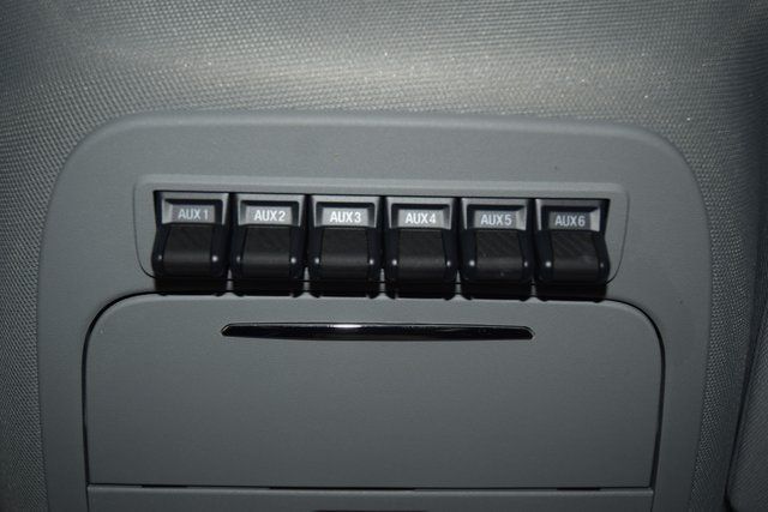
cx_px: 384
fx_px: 992
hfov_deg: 42.3
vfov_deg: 29.0
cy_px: 256
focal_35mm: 46
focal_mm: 31
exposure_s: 1/40
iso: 320
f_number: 4
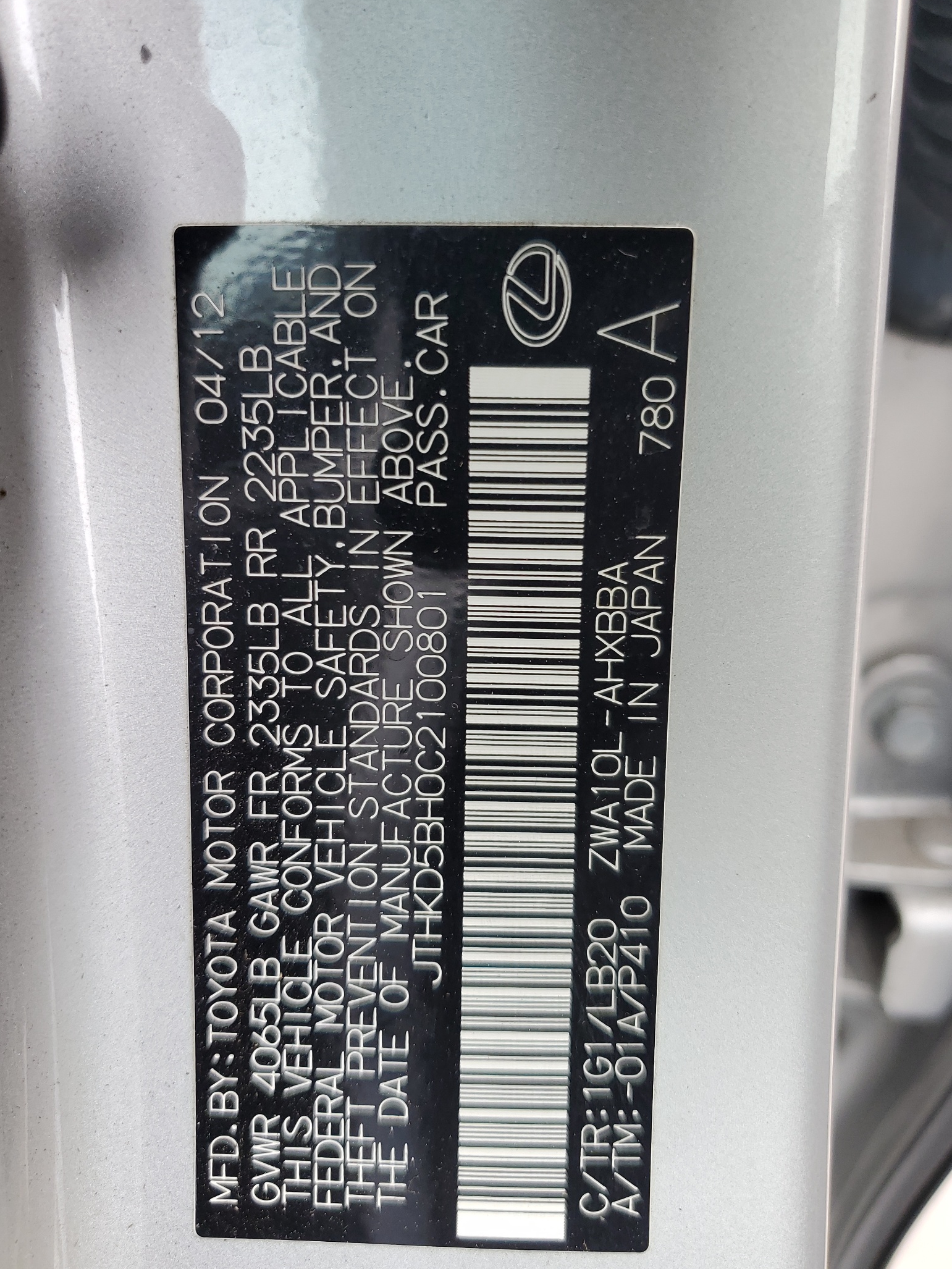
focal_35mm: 27
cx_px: 488
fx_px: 990
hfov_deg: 51.4
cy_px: 630
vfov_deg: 65.3
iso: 50
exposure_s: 1/152
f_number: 1.5
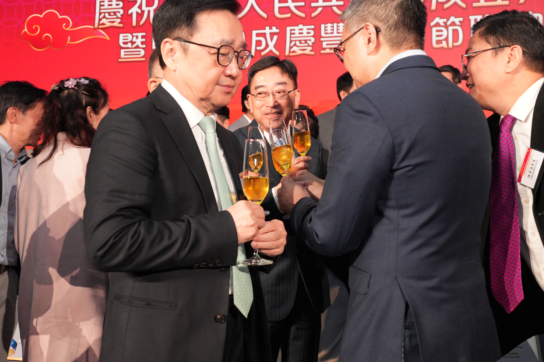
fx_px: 574
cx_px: 272
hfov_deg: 50.7
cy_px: 181
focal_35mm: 38
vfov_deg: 35.1
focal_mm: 38
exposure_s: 1/200
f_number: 8
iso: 6400
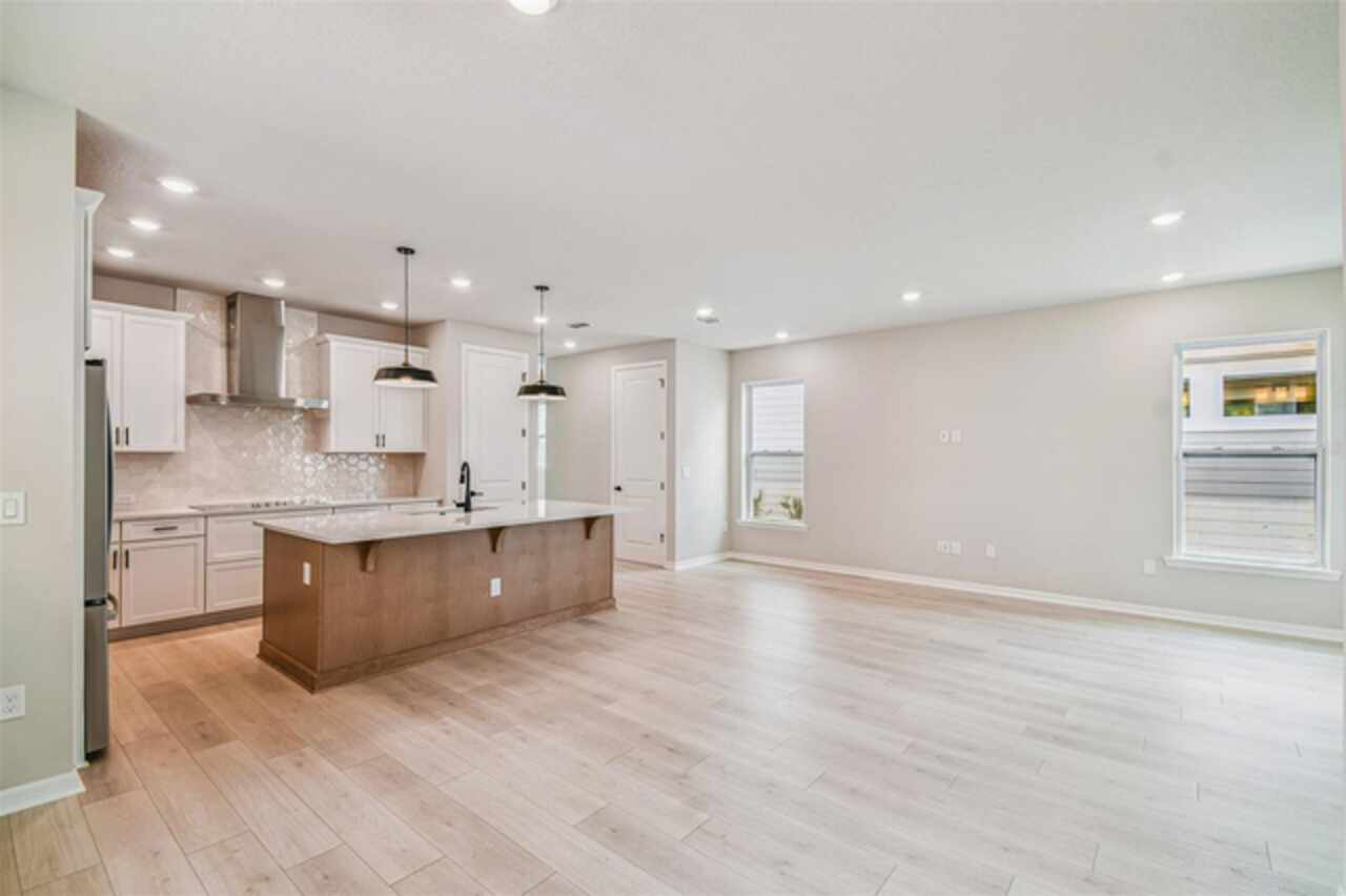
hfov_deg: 100.4
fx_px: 561
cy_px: 448
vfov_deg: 77.3
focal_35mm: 15
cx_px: 673
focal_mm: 10
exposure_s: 1/30
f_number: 7.1
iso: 100
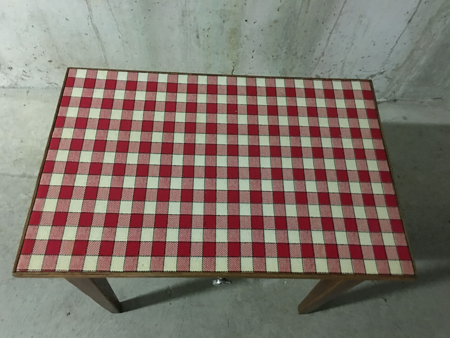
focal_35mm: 29
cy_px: 169
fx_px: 377
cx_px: 225
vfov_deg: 48.2
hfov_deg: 61.7
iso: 125
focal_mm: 4.15
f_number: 2.2
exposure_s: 1/4
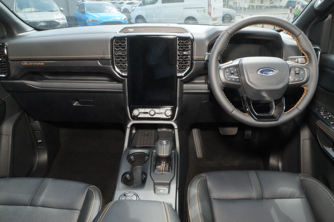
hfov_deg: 73.8
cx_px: 167
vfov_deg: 53.1
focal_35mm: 24
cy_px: 111
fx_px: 223
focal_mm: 16
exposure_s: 1/125
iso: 800
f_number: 13
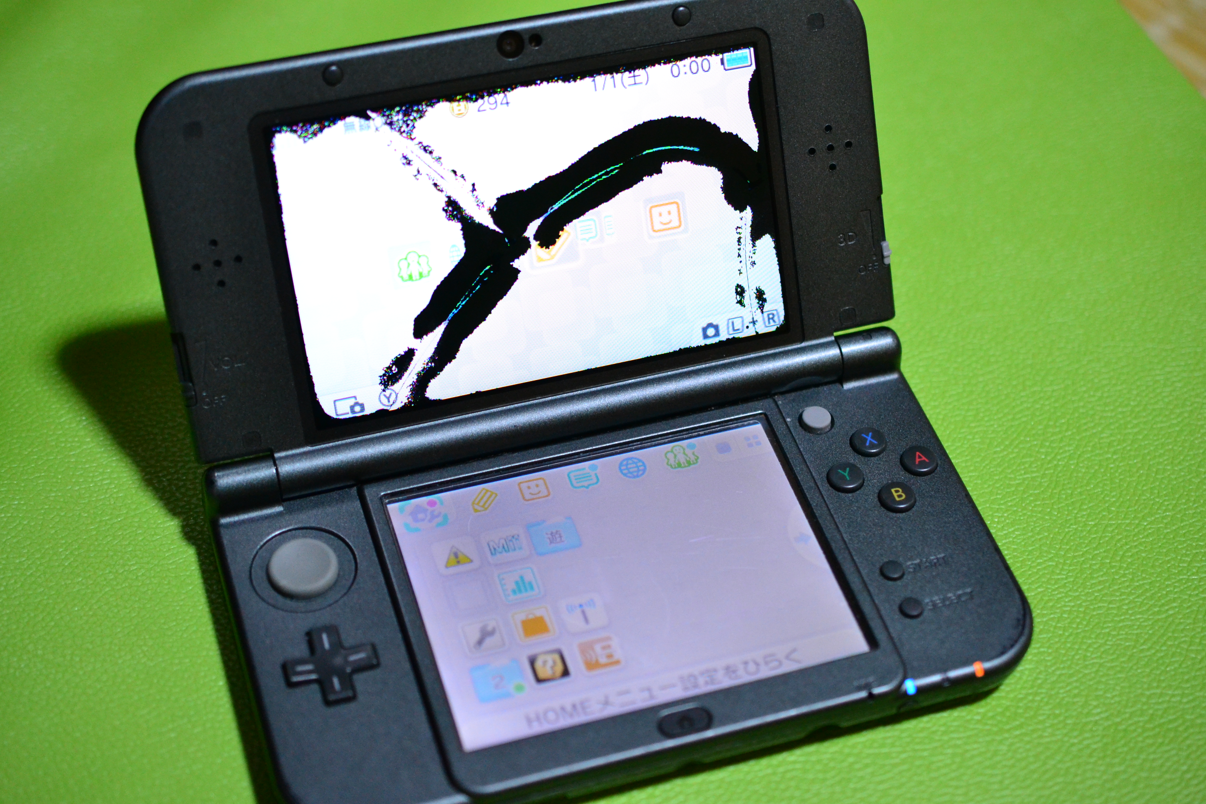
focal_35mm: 60
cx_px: 603
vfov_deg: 22.6
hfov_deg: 33.4
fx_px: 2010
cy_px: 402
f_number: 3
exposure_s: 1/125
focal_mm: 40
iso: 1800
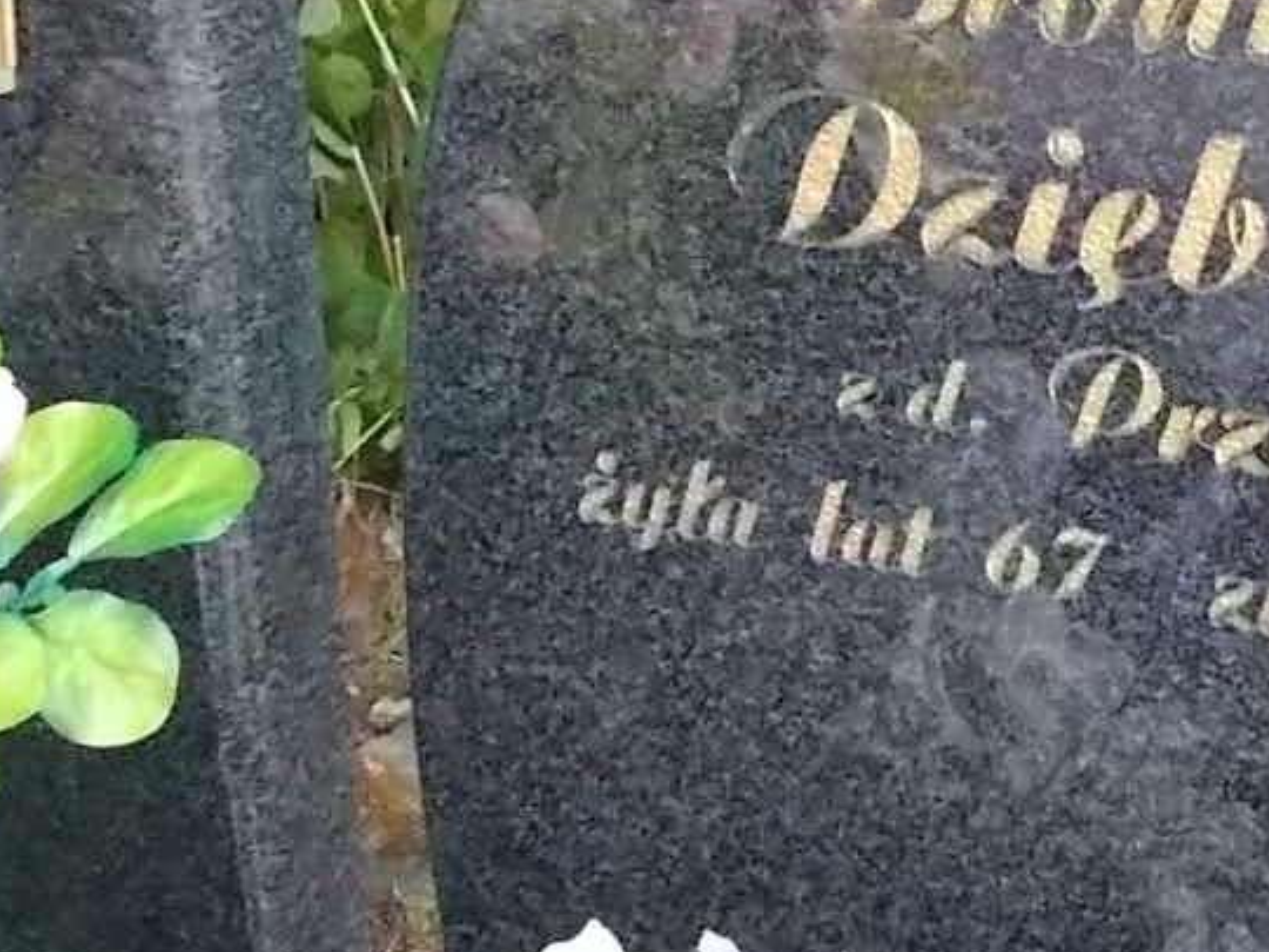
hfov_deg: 23.7
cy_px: -9
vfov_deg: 18.6
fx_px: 2823
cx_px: 1403
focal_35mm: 77
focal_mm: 4.6
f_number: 3.2
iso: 400
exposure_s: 1/320
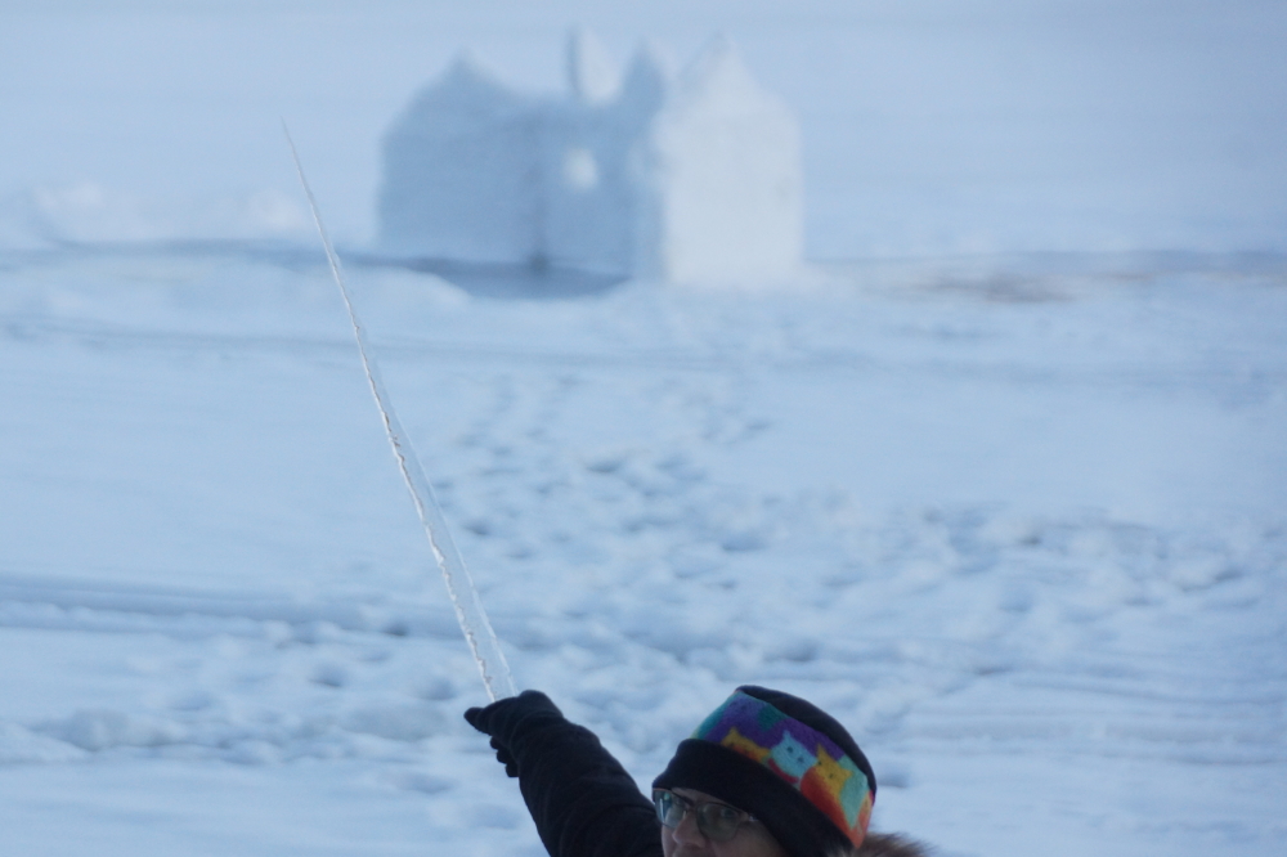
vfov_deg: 7.6
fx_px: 6433
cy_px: 428
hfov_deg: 11.4
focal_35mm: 180
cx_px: 644
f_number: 5.6
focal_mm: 120
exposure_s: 1/200
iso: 640
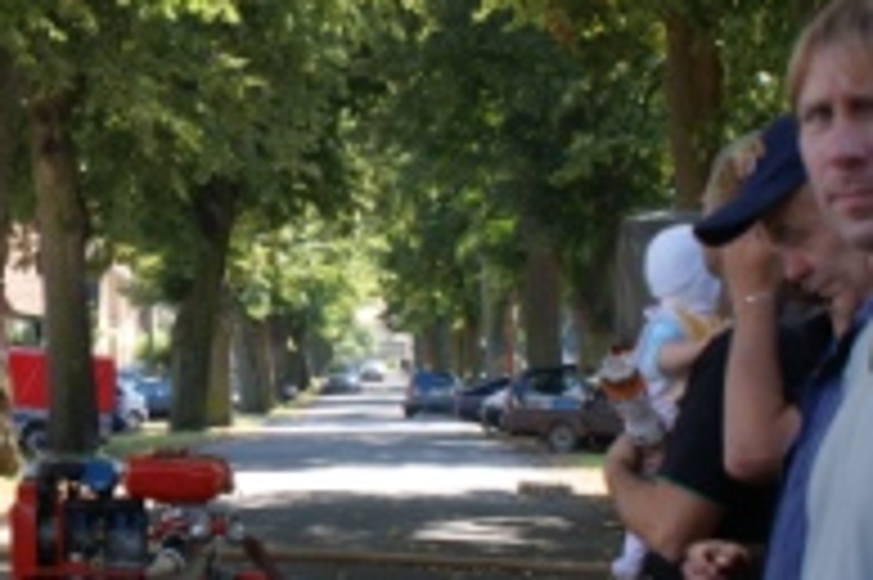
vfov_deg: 13.1
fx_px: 2520
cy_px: 171
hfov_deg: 19.0
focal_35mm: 104
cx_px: -45
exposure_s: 1/60
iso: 100
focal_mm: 30
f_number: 6.3
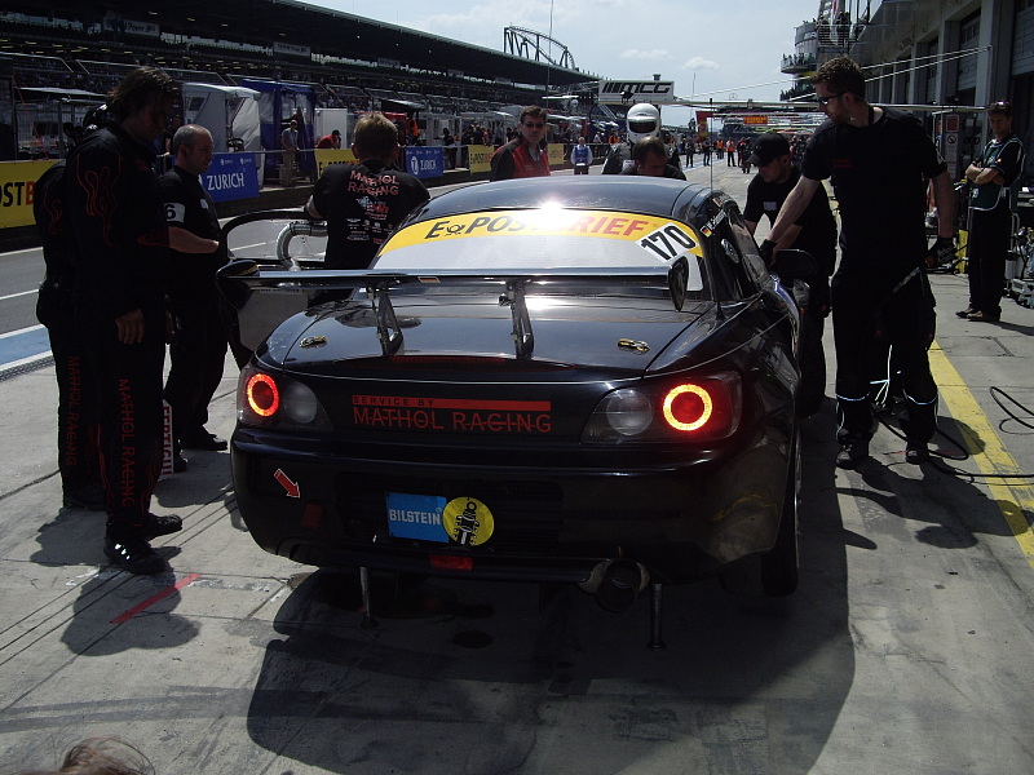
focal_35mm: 38
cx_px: 517
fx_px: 1135
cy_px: 388
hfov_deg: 49.0
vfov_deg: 37.7
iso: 100
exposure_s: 1/800
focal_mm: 7.9
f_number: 5.6
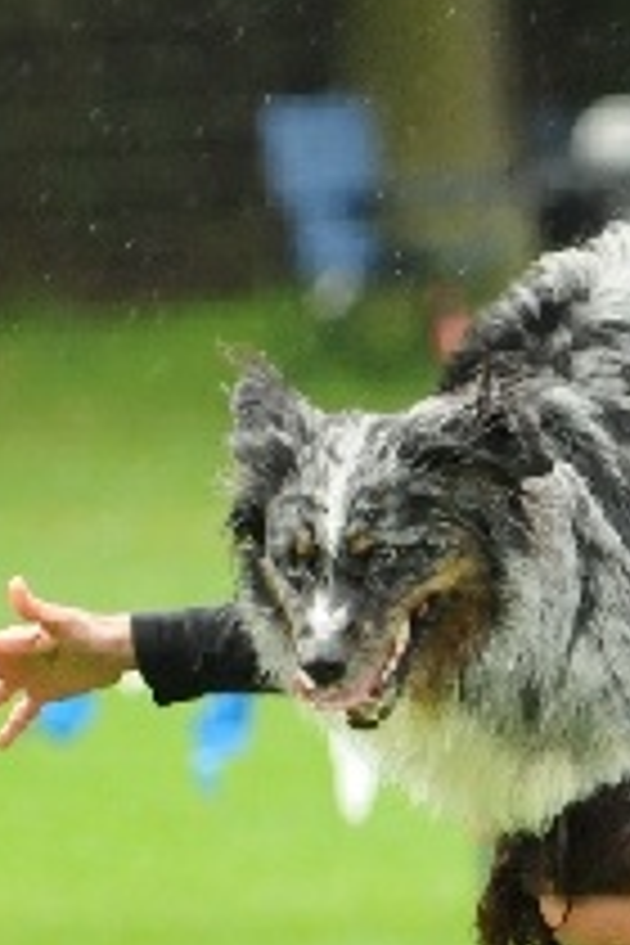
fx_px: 20998
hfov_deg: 1.7
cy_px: 601
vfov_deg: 2.6
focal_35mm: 800
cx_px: 778
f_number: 3.2
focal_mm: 140
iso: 800
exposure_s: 1/400
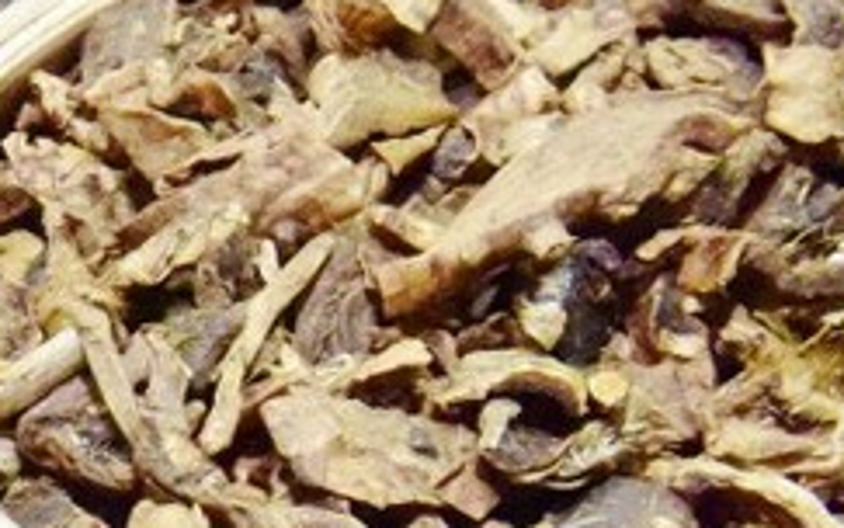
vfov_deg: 10.6
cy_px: 632
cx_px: -521
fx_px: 2784
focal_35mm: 121
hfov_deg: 15.5
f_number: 22
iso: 12800
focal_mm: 24
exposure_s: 1/250
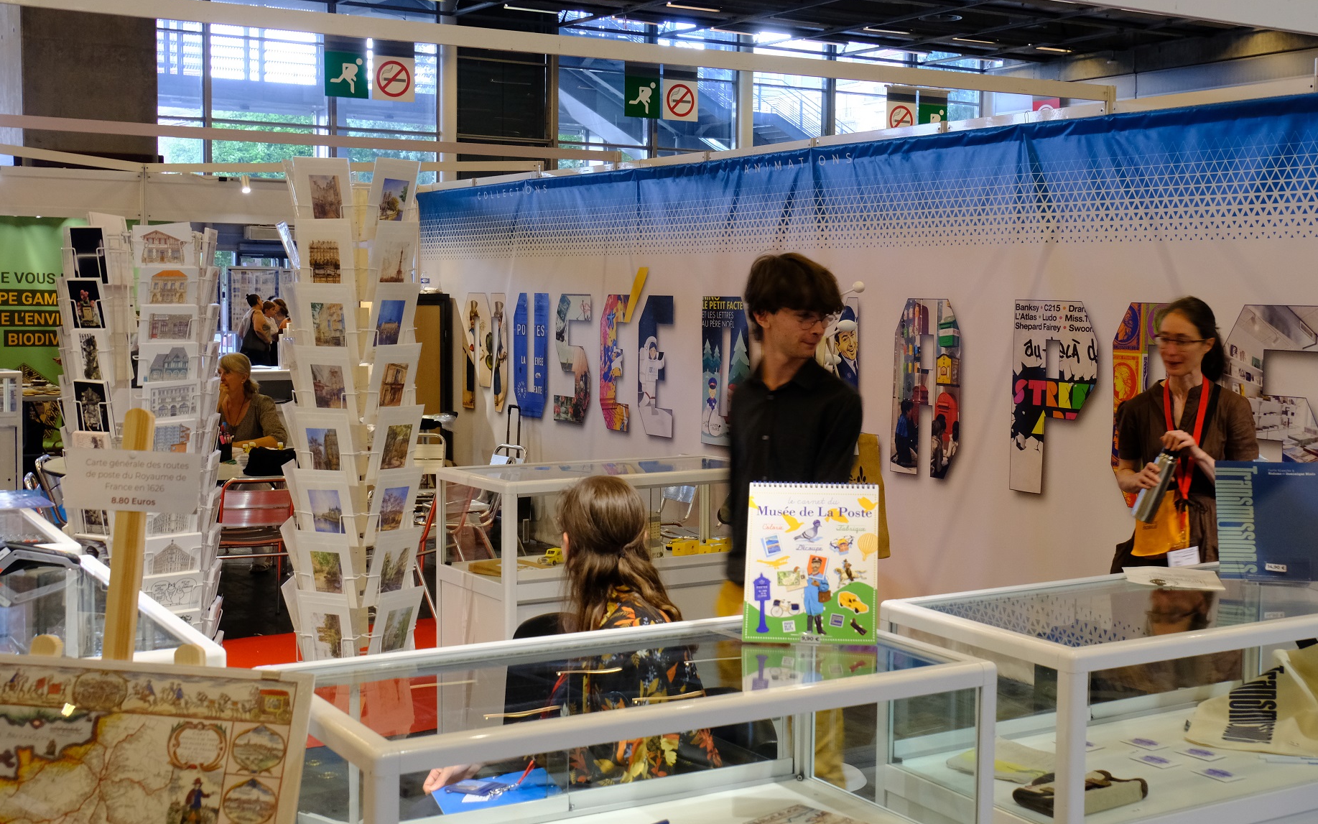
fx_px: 1581
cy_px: 402
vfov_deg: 29.2
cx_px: 698
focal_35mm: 44
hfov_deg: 45.2
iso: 1600
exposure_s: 1/20
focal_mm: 26.6
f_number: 8
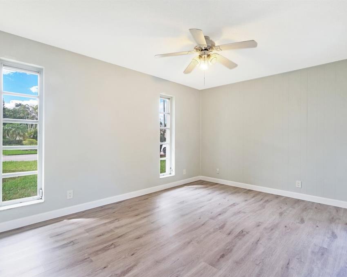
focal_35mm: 17
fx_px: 175
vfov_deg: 77.0
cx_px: 176
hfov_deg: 89.6
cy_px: 138
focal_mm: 10
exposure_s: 1/450
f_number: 11
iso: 1000
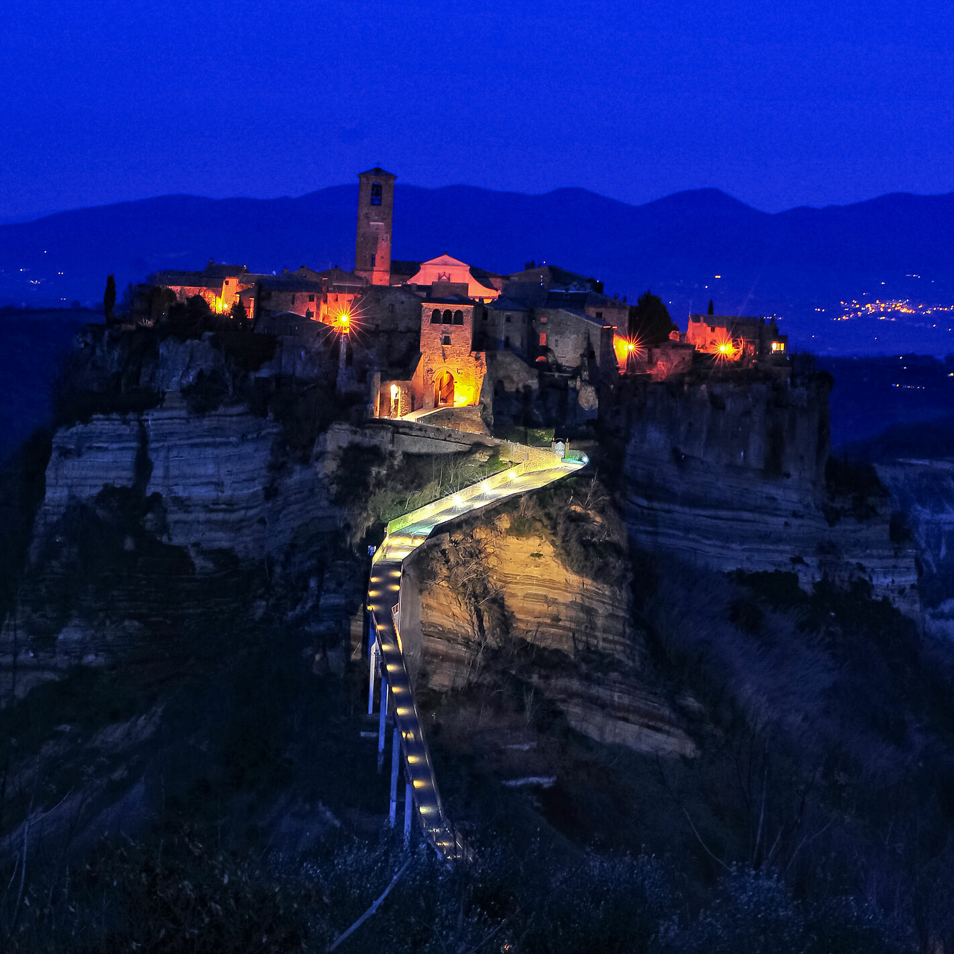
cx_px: 493
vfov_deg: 15.1
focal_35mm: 115
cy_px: 559
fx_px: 3586
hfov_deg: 15.2
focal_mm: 80
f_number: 8
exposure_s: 3
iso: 800
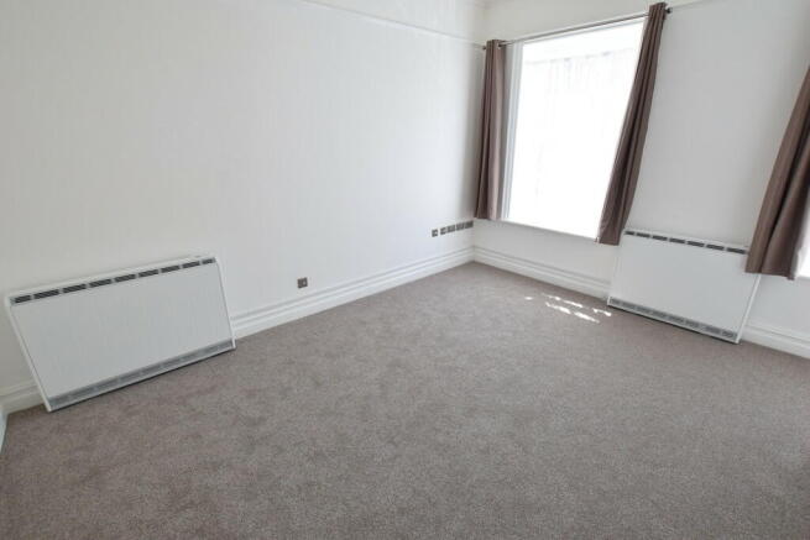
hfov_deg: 100.4
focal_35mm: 15
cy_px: 270
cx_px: 405
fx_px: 338
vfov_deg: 77.4
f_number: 6.3
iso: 800
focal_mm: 10
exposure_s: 1/160
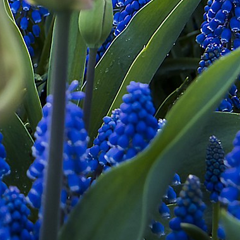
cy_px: -225
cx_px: -154
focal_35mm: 204
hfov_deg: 8.3
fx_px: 1600
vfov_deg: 8.2
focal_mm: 38
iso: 100
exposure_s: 1/160
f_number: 4
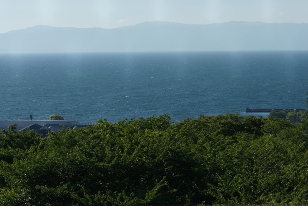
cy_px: 84
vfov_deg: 10.6
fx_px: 1103
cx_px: 165
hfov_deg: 15.9
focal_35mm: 129
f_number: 5
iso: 200
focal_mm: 70
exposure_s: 1/1600
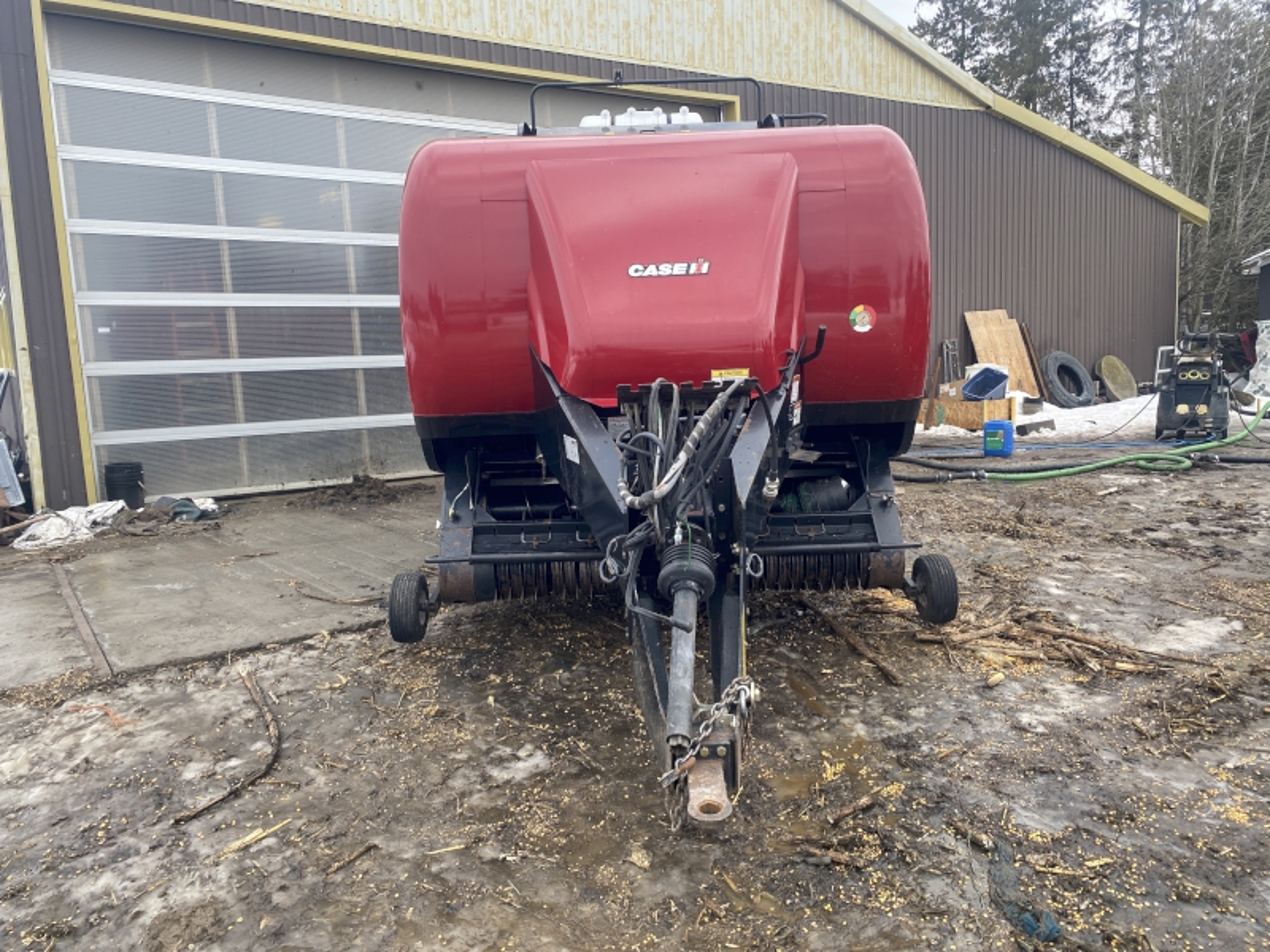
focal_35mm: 26
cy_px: 476
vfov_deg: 53.1
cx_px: 635
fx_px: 954
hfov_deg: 67.3
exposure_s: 1/446
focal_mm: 4.25
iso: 32
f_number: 1.8
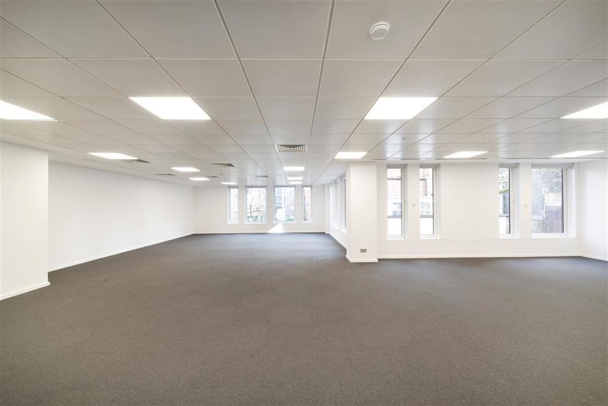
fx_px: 237
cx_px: 304
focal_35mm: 14
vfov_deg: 81.3
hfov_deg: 104.2
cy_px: 203
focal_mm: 14
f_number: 9
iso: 500
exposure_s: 1/10
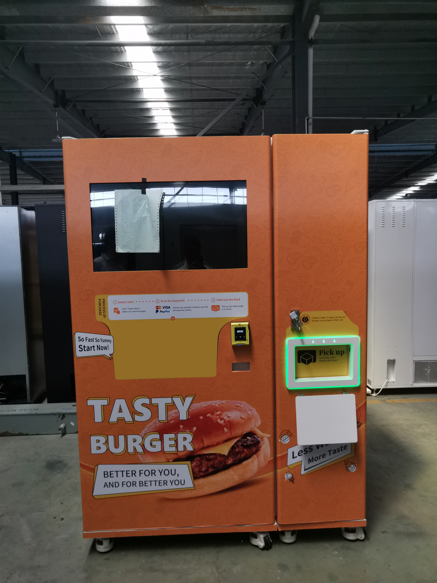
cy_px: 292
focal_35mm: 27
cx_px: 218
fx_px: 454
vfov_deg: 65.3
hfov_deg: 51.4
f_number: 1.8
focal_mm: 3.95
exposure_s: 1/105
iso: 50
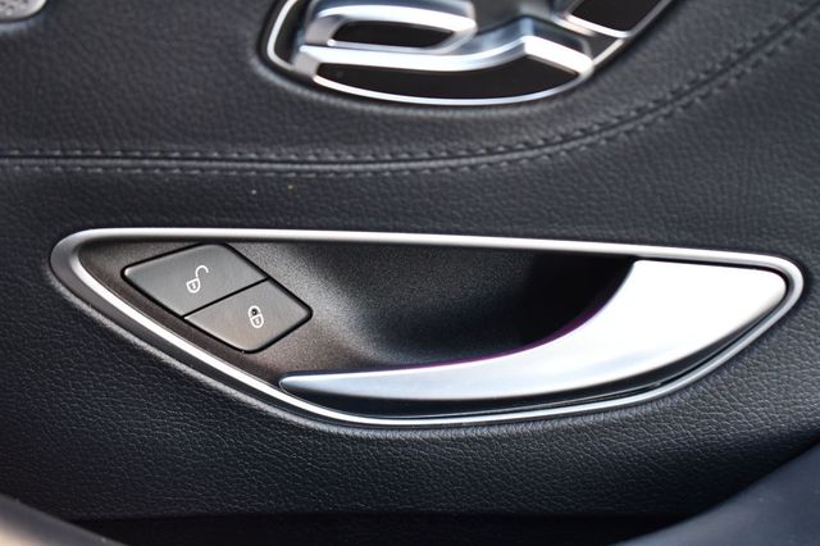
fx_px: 1776
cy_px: 273
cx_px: 410
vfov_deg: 17.5
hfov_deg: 26.0
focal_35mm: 78
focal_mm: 52
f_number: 5.6
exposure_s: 1/125
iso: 1400
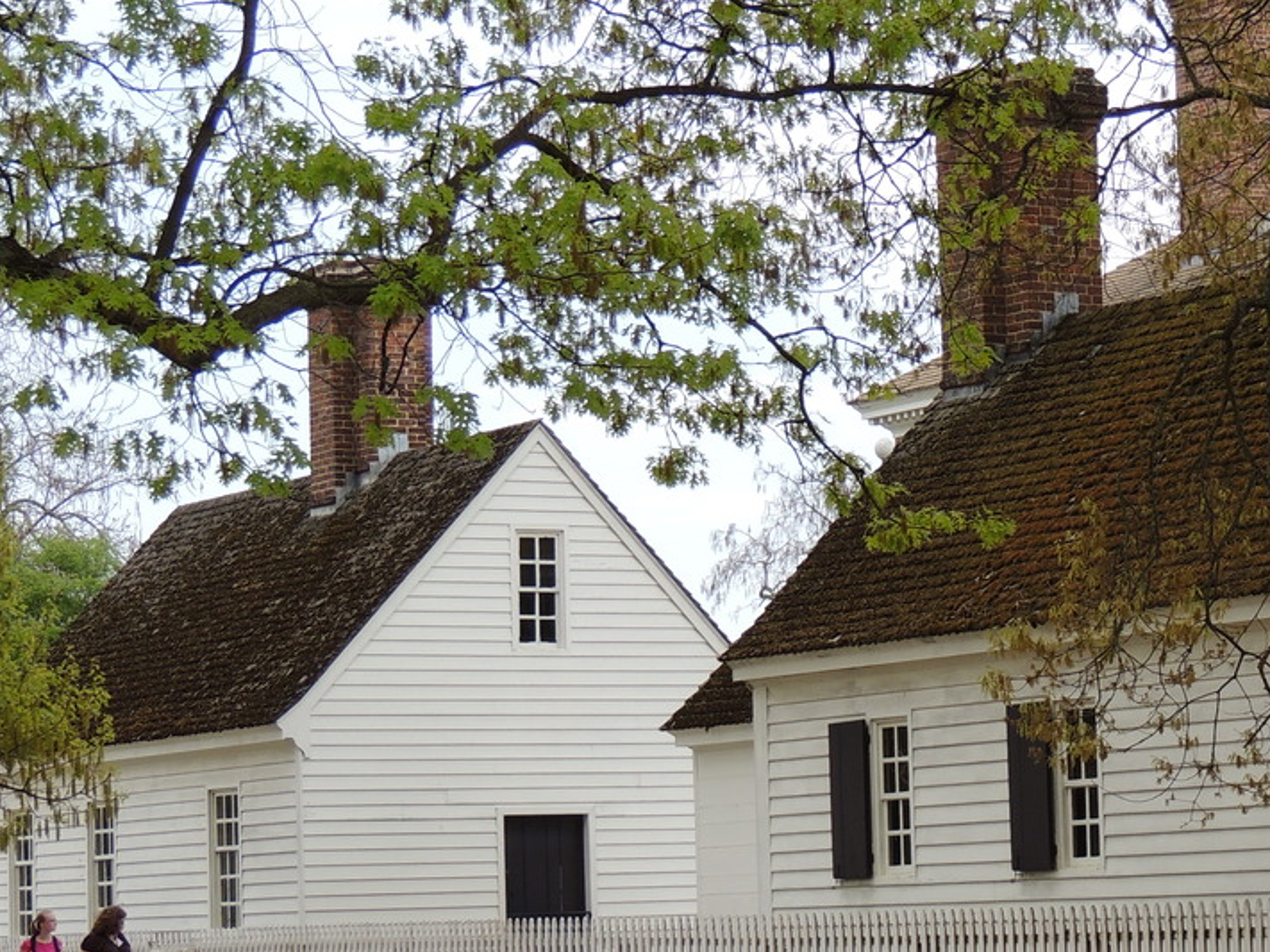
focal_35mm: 126
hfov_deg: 15.5
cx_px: 1050
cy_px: 600
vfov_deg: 11.8
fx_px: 4622
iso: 100
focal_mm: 12.4
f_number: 3.9
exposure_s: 1/320
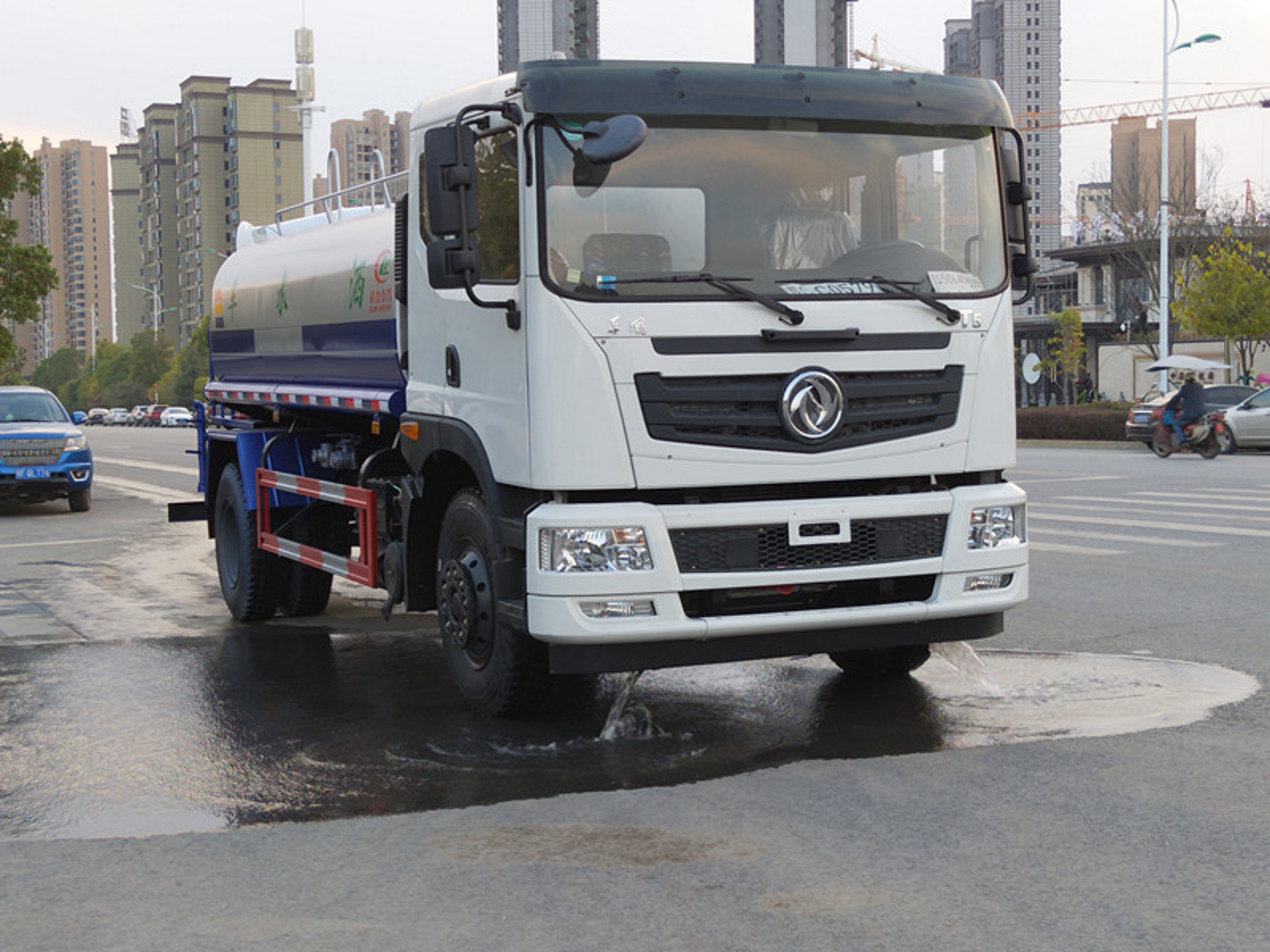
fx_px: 917
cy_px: 476
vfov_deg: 54.9
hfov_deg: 69.4
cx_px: 635
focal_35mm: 25
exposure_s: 1/100
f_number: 1.7
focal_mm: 4.28
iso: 139
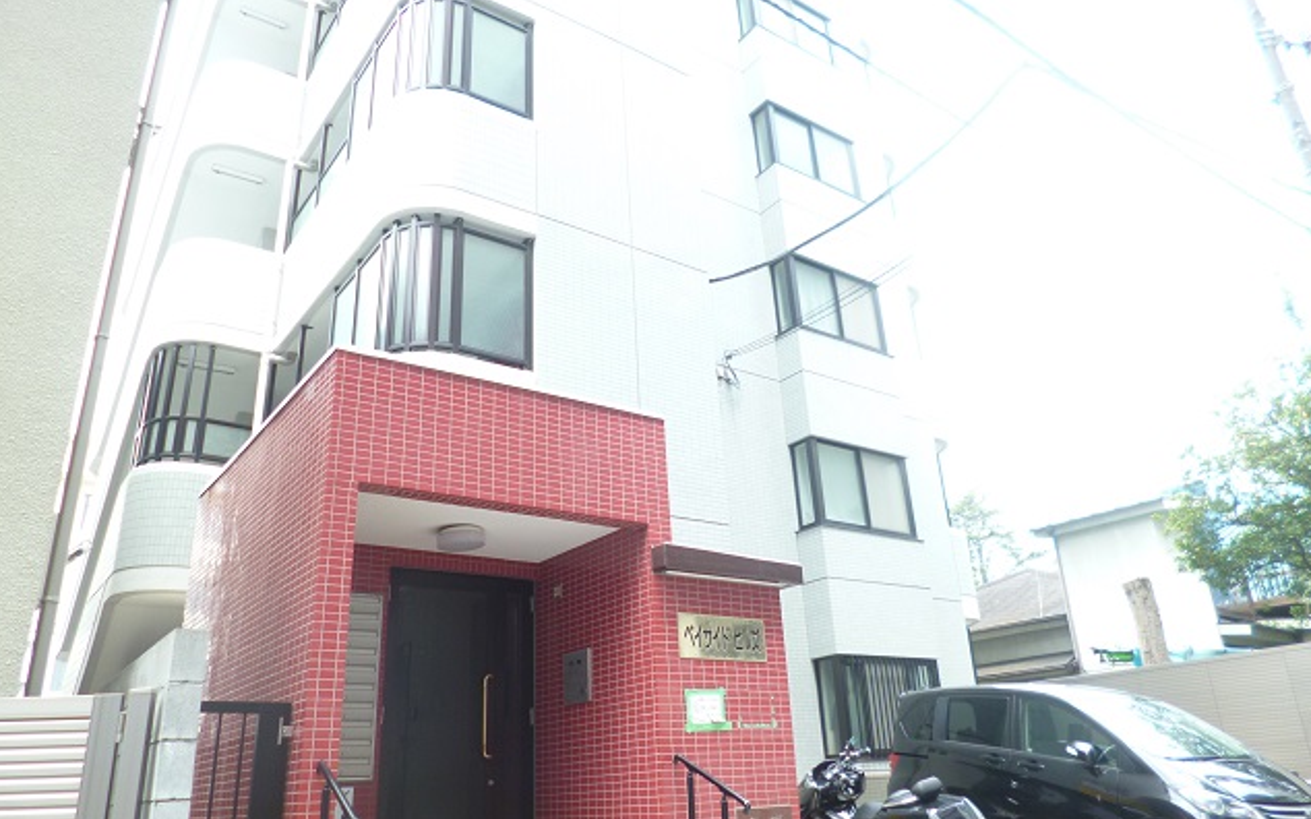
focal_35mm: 26
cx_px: 660
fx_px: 929
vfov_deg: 47.5
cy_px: 366
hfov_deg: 70.4
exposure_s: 1/100
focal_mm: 4.3
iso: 100
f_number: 2.5
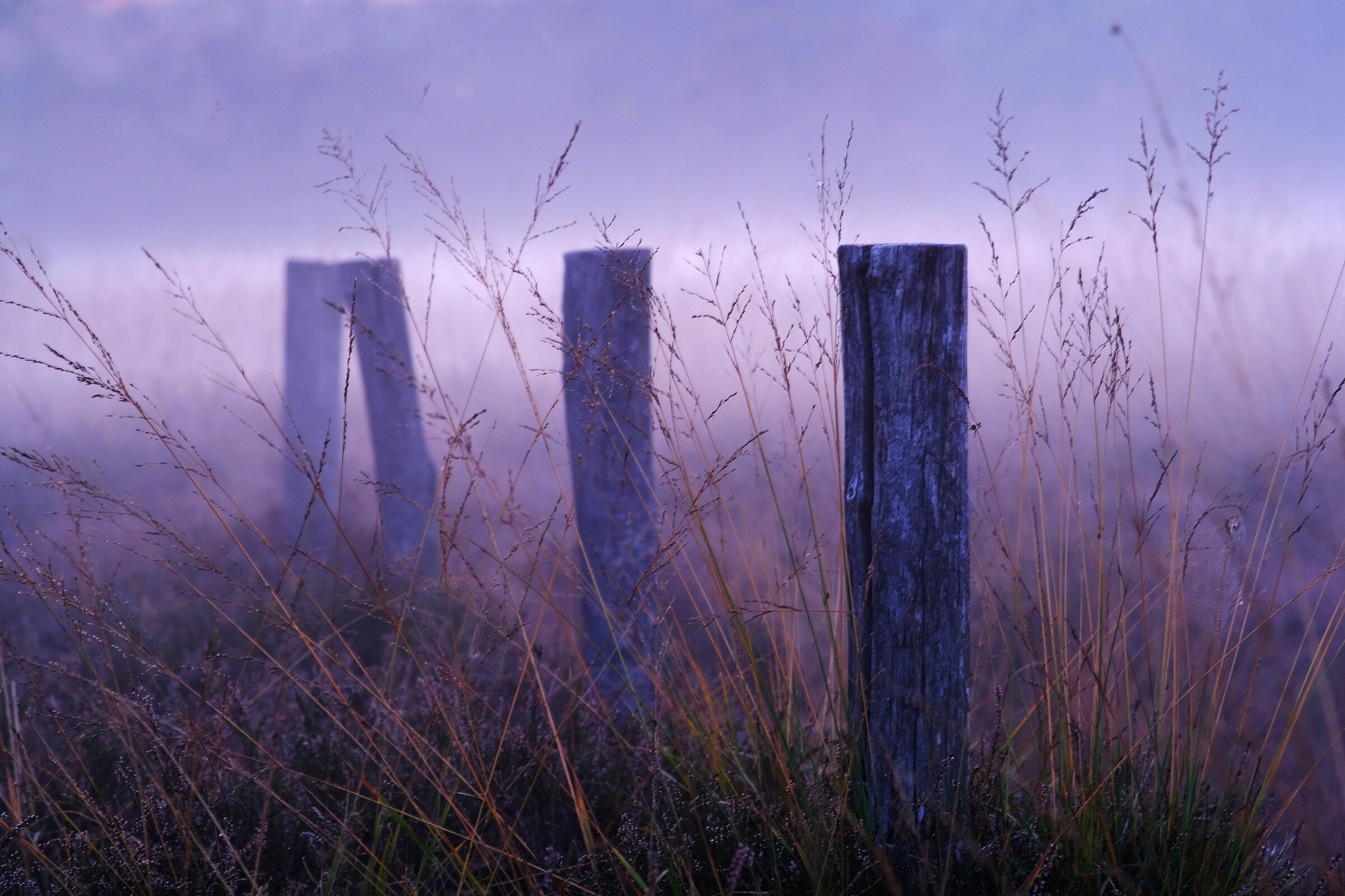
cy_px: 448
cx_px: 672
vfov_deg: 10.7
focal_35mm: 128
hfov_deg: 16.0
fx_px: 4782
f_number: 4.5
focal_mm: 85
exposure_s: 1/30
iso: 800
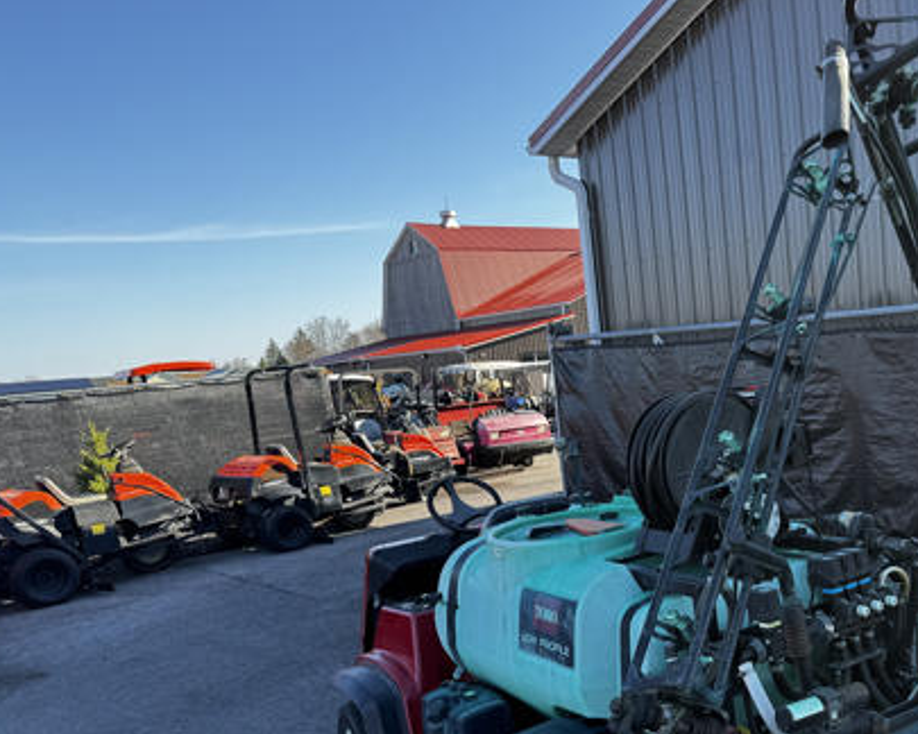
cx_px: 714
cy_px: 464
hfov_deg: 46.9
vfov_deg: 39.8
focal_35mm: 37
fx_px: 1005
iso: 80
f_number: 1.78
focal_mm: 6.76
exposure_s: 1/822
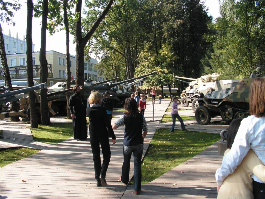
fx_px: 276
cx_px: 132
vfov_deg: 39.7
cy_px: 100
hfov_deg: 51.4
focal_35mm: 36
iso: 50
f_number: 4.8
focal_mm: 6
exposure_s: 1/100
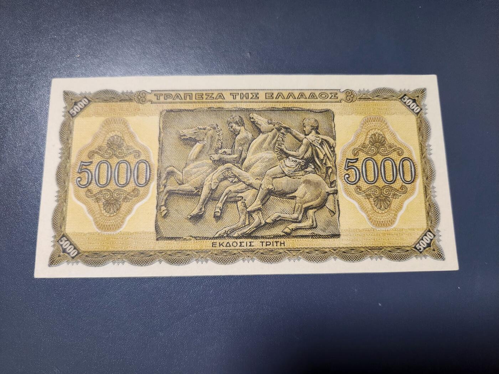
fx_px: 332
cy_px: 187
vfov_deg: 58.9
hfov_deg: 73.9
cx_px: 250
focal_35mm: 23
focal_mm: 5.4
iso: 640
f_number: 1.8
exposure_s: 1/101
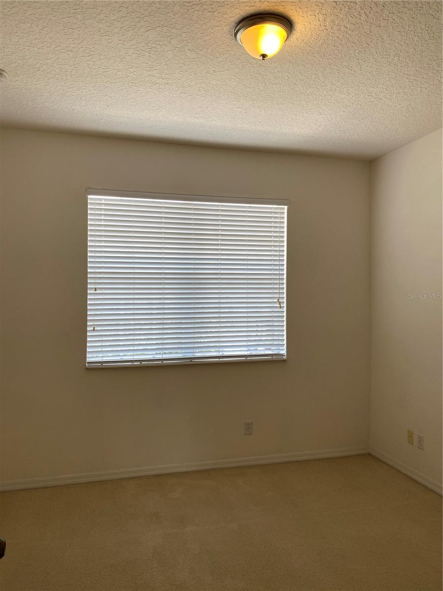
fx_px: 444
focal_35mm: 26
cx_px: 222
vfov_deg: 67.3
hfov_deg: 53.1
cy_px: 296
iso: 40
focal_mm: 4.25
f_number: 1.8
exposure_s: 1/120
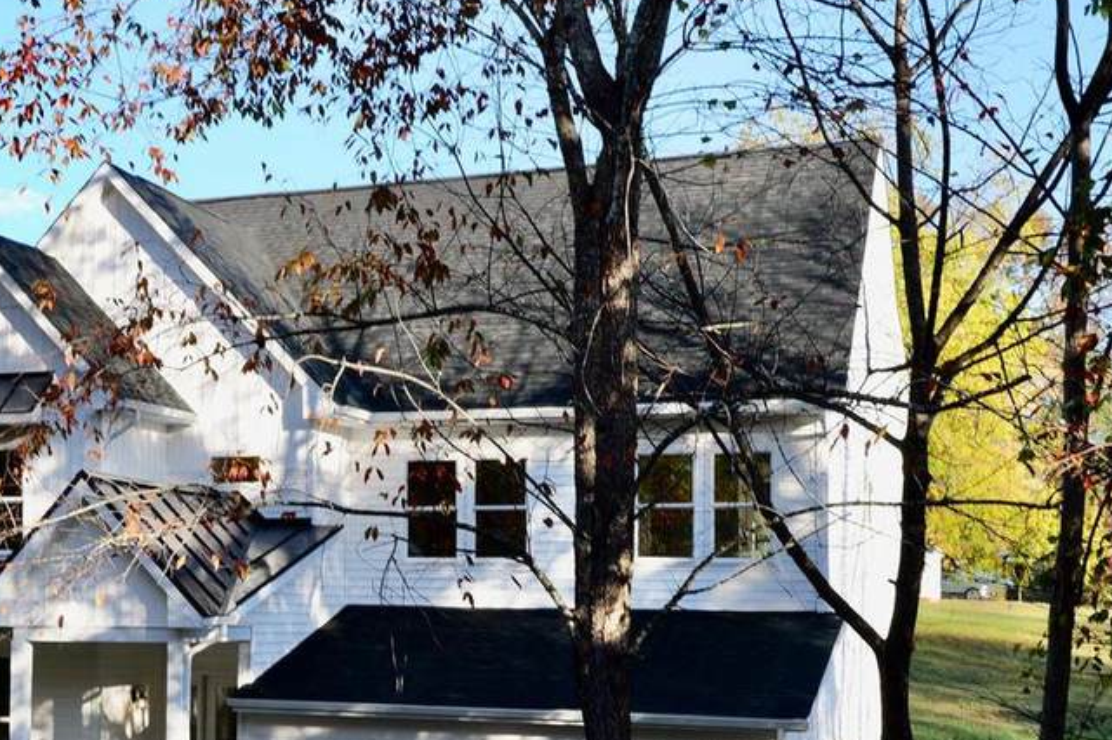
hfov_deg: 40.2
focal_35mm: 48
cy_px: 548
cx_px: 306
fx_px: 1482
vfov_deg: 27.7
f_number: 9
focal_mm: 24
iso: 125
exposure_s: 1/60
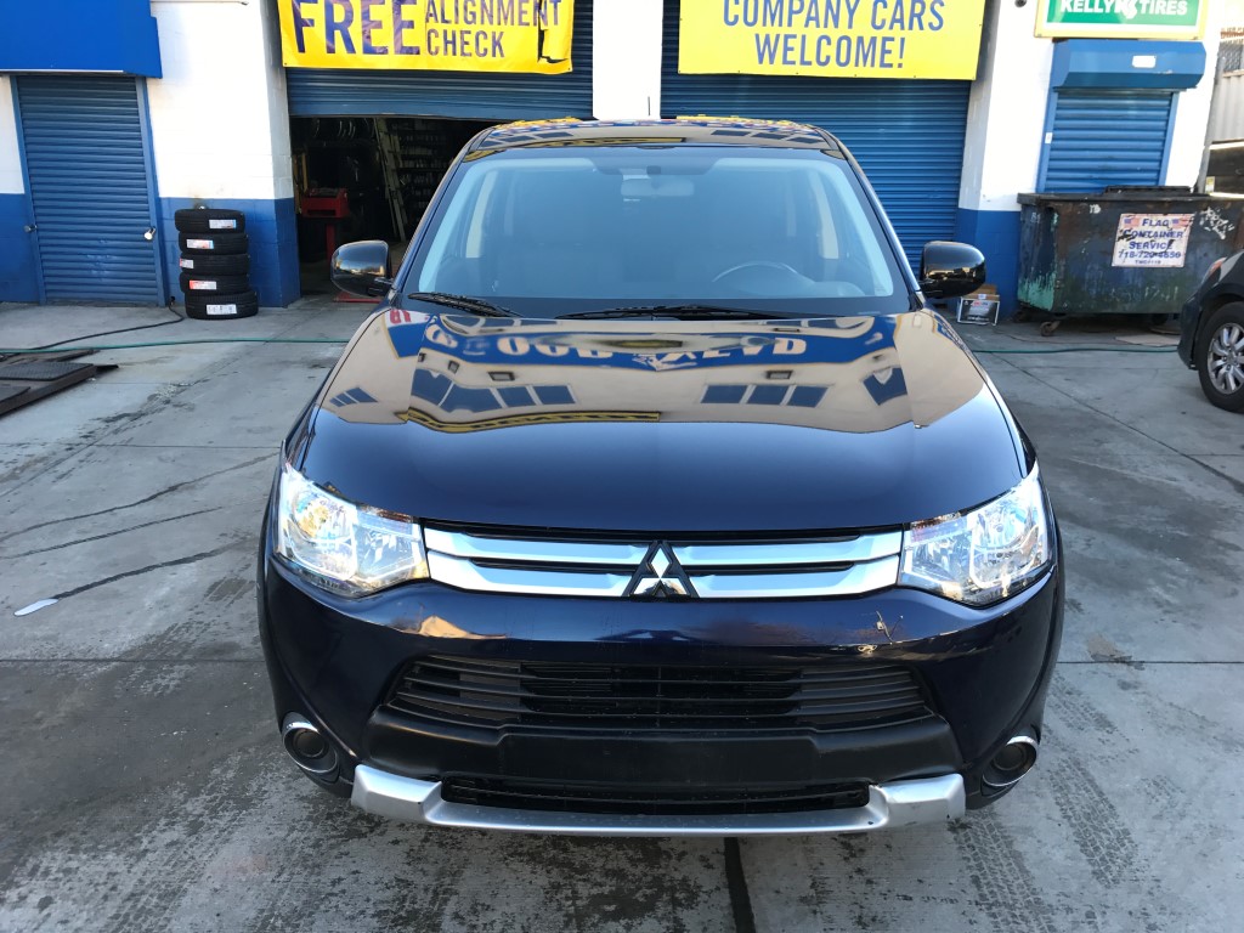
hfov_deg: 63.4
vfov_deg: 49.7
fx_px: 1006
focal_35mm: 28
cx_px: 622
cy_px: 466
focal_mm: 3.99
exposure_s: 1/130
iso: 20
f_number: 1.8
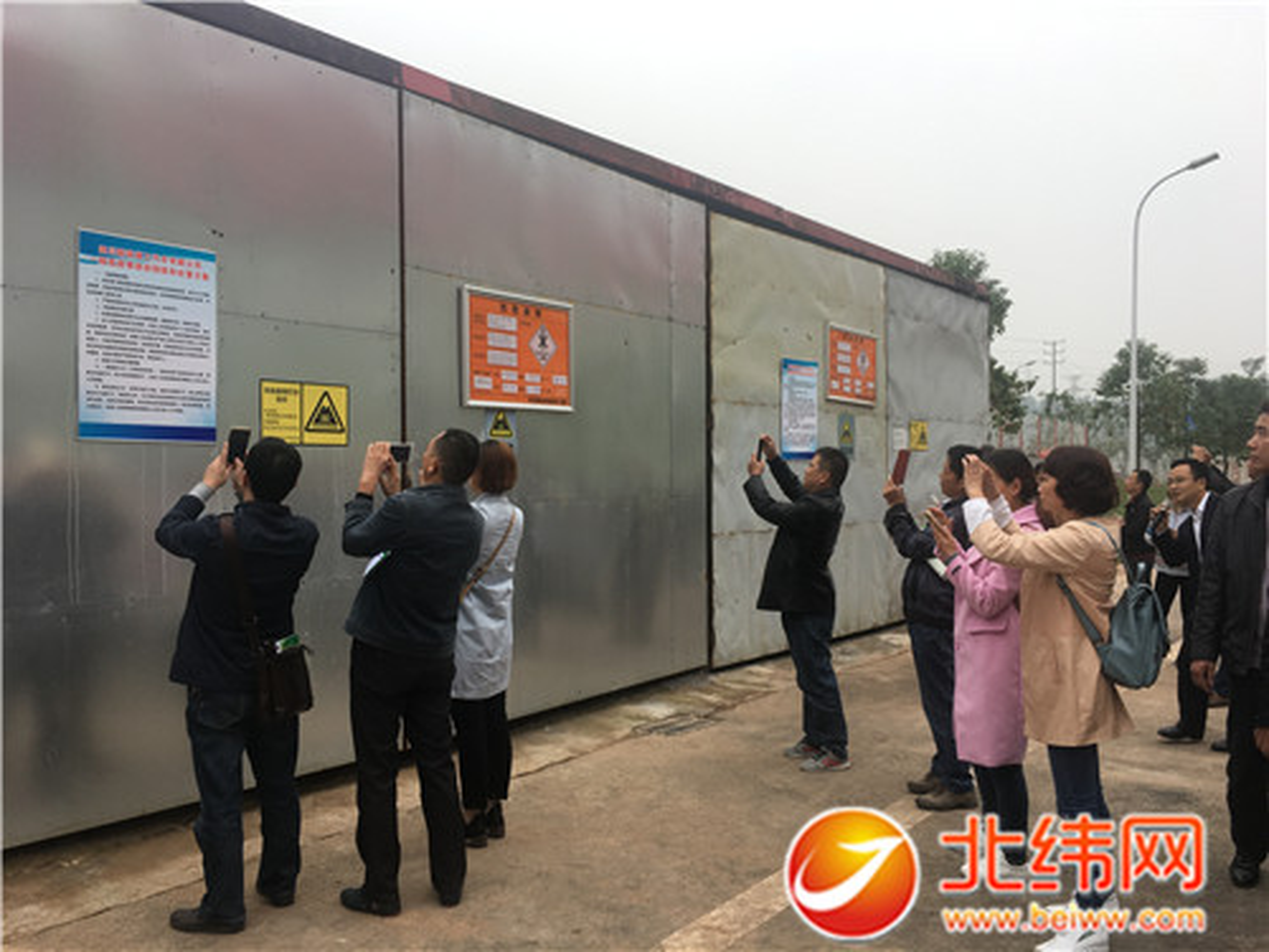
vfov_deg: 48.2
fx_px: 1063
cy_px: 476
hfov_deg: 61.7
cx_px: 634
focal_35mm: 29
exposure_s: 1/187
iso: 25
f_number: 2.2
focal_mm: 4.15
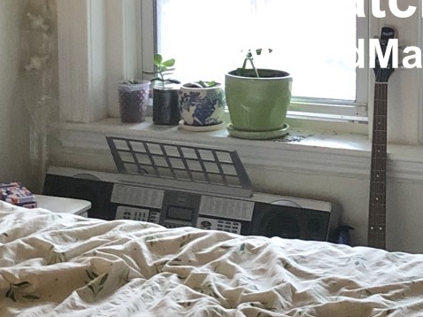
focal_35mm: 120
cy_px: 26
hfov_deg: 16.1
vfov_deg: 12.2
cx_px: 411
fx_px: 1466
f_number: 1.8
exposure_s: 1/5
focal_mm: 3.99
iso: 100
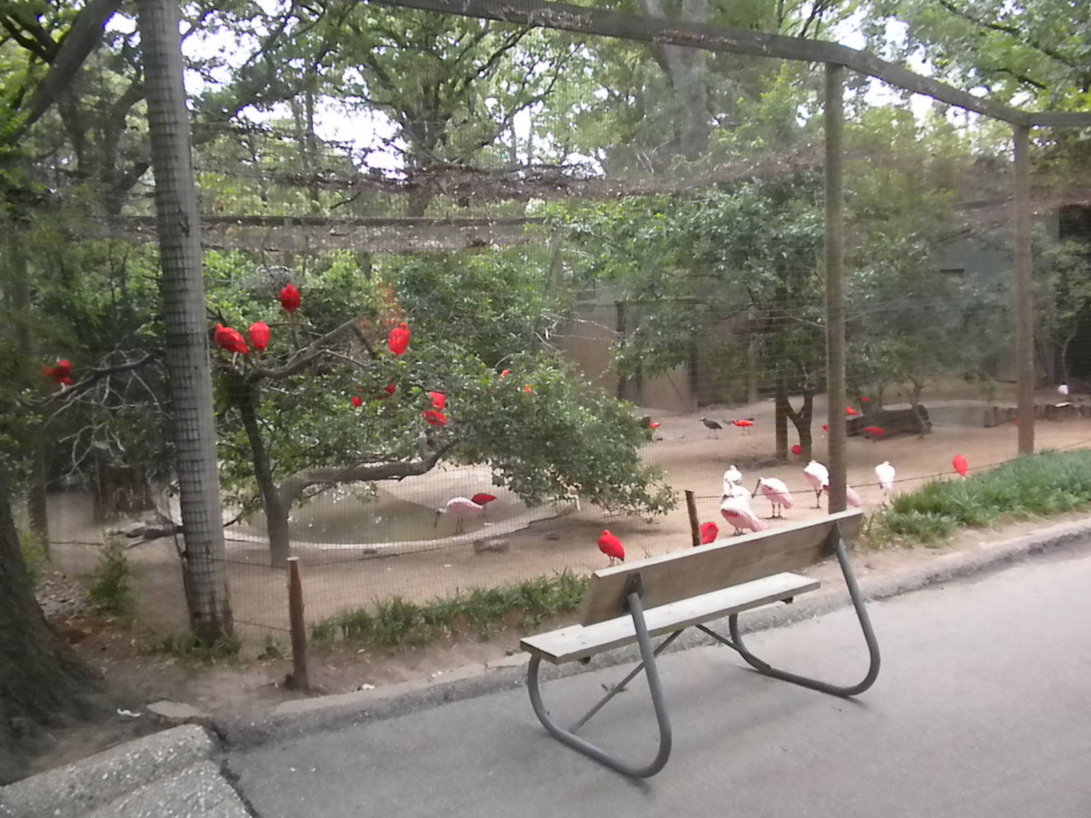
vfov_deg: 38.7
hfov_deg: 50.1
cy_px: 409
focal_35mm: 37
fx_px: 1166
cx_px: 546
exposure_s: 1/374
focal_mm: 6.6
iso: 640
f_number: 3.5
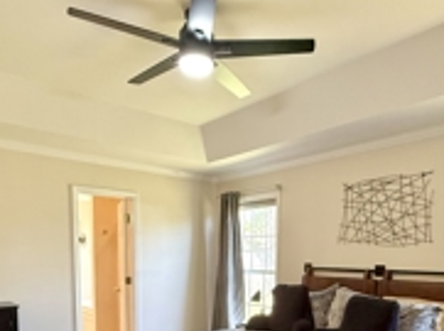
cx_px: 255
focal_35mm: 31
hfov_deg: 58.2
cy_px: 289
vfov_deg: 42.1
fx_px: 397
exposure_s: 1/120
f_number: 2.2
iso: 400
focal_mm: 2.22
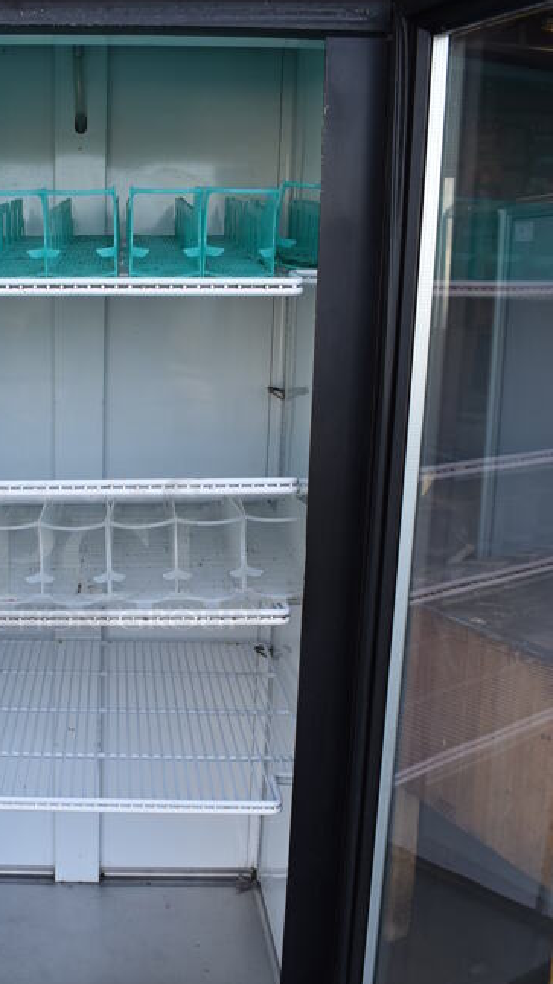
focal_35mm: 40
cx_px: 91
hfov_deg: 28.9
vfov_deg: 50.4
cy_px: 557
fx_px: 1044
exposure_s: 1/125
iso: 200
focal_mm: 18
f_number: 5.6
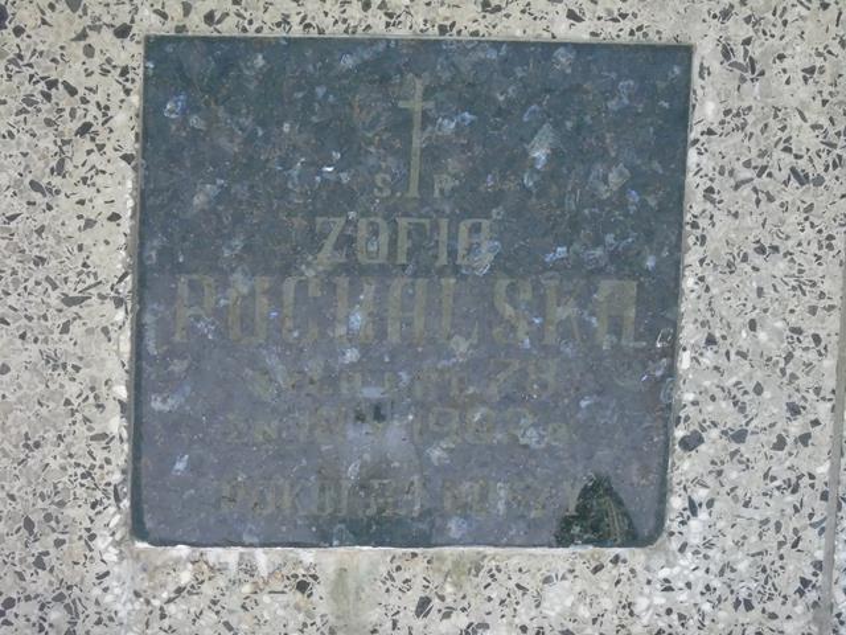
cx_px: 423
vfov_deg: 9.2
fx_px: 3959
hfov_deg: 12.2
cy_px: 318
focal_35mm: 162
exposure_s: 1/60
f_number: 4.9
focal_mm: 29
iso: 800
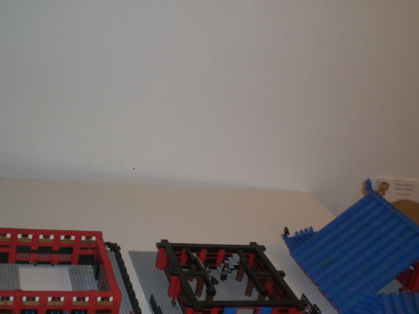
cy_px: 171
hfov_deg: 38.9
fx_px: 593
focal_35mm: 49
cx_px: 216
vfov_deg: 29.7
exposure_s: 1/60
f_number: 3.1
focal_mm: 6.3
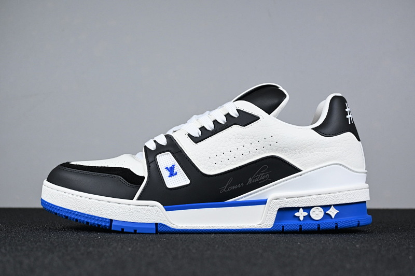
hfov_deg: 34.2
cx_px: 208
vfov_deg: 23.2
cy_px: 138
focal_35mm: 58
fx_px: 674
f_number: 5.6
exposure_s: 1/125
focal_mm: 39
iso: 450
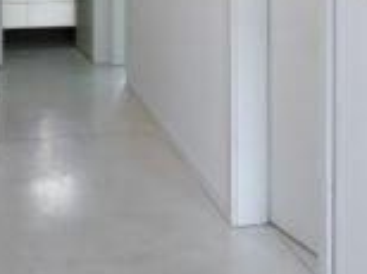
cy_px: -62
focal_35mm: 63
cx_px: 191
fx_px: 662
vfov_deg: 21.6
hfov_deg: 31.0
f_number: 9
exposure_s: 1/15
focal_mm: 20.5
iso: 200
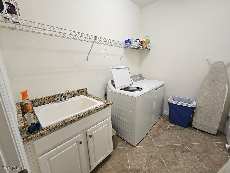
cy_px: 86
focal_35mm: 13
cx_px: 115
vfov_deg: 89.9
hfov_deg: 106.2
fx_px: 86
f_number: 2.2
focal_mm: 2.2
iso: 100
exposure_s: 1/60
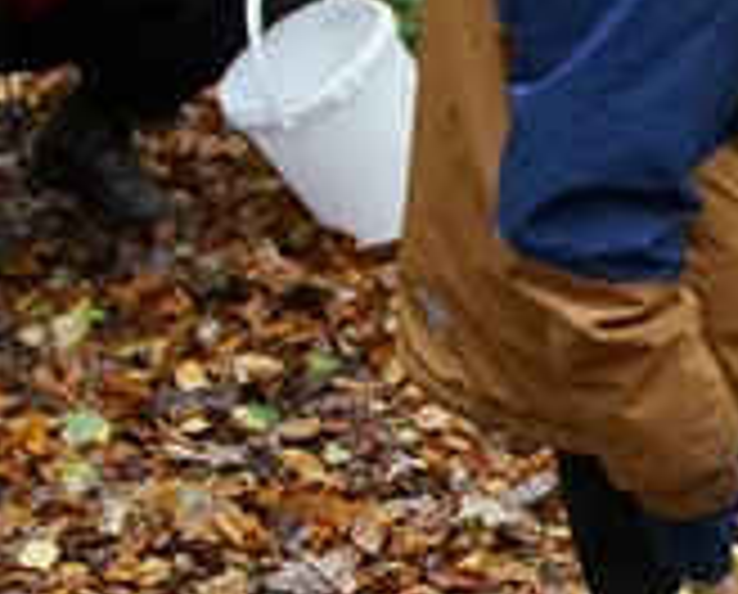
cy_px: 495
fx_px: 2702
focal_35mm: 123
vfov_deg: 12.5
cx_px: 1260
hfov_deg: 14.1
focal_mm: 17
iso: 1600
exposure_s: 1/160
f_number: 2.8
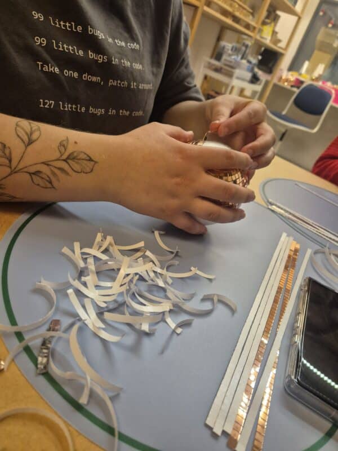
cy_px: 226
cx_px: 169
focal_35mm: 23
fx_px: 299
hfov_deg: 58.9
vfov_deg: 73.9
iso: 800
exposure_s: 1/100
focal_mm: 5.4
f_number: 1.8
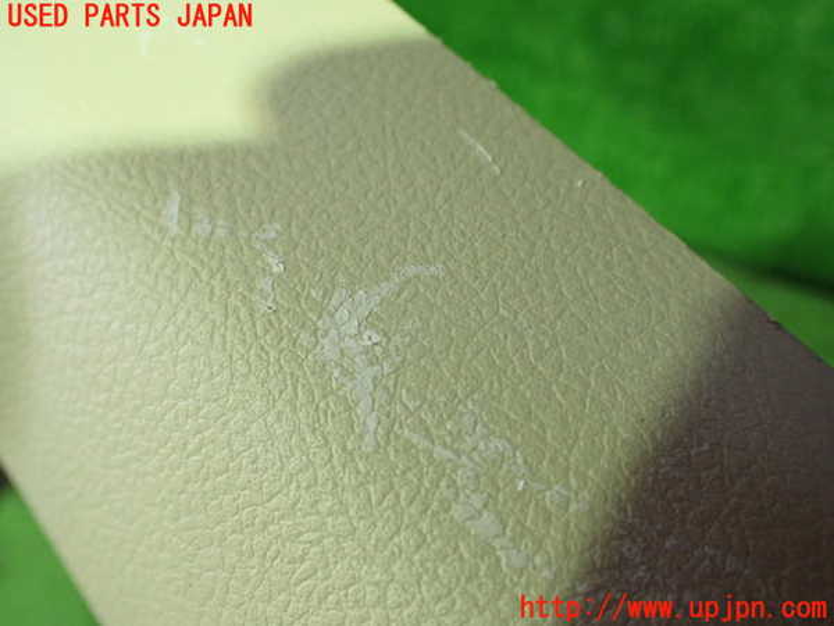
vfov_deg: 46.8
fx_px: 723
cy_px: 313
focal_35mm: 30
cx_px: 417
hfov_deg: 60.0
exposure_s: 1/40
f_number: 2.3
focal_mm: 5.4
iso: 800
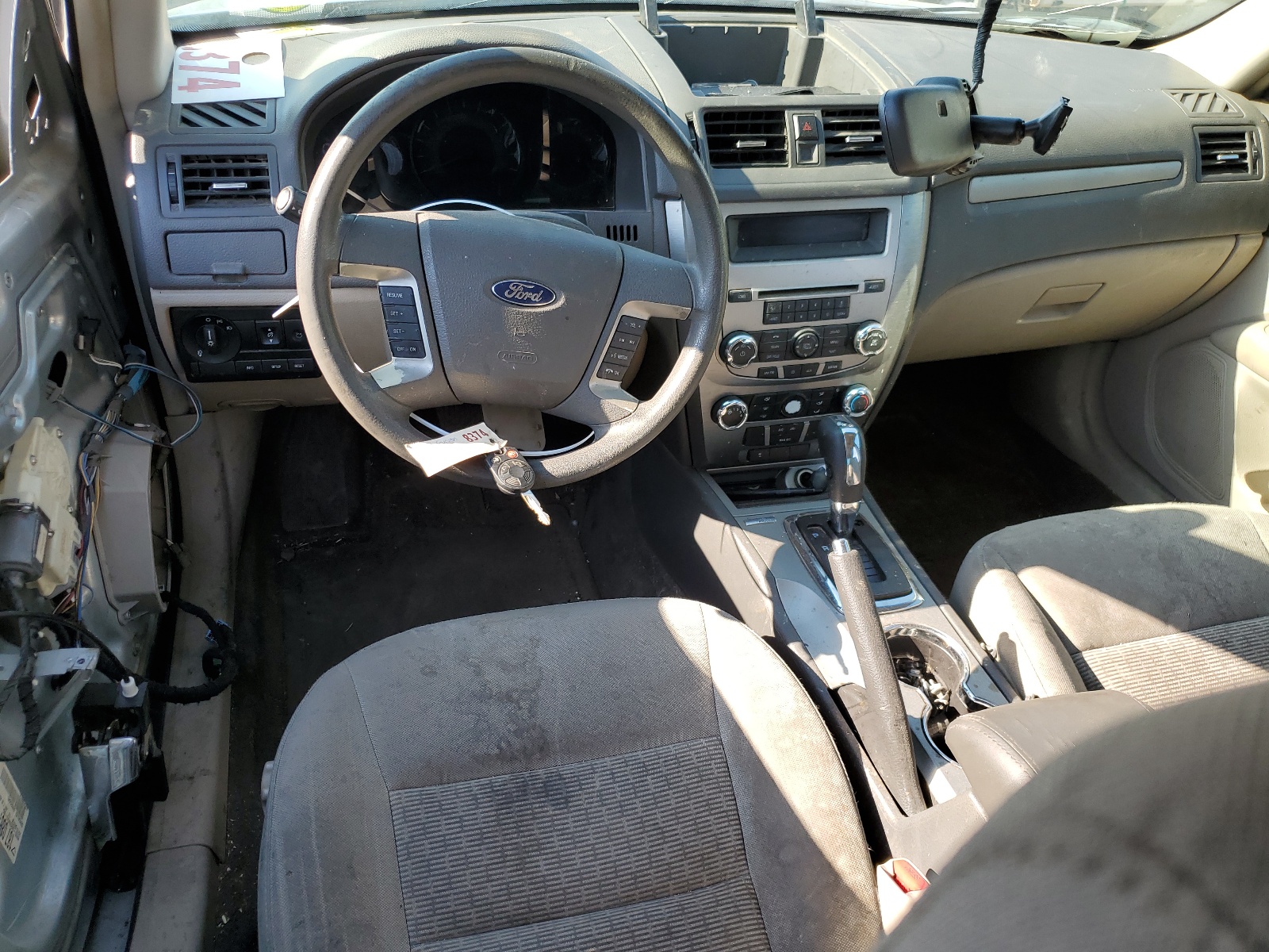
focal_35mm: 26
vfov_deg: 53.1
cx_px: 634
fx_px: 953
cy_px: 476
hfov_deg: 67.3
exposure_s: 1/400
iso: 50
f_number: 1.5
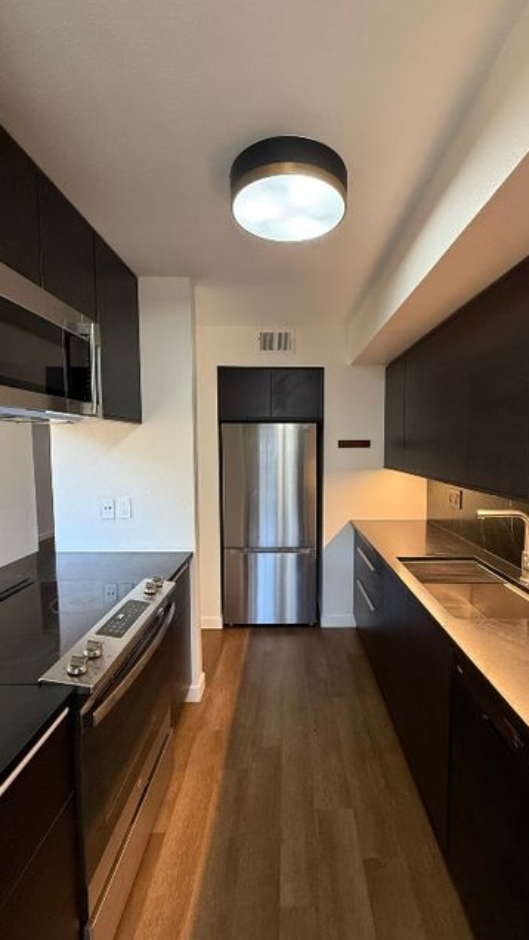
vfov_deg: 99.4
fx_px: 399
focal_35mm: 16
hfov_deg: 67.0
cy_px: 472
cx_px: 288
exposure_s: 1/60
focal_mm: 2.22
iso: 250
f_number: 2.2
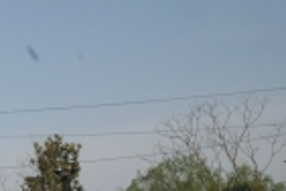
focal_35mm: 85
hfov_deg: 19.3
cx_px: -197
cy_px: 205
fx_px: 675
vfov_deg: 15.7
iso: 800
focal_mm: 16
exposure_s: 1/1000
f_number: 16
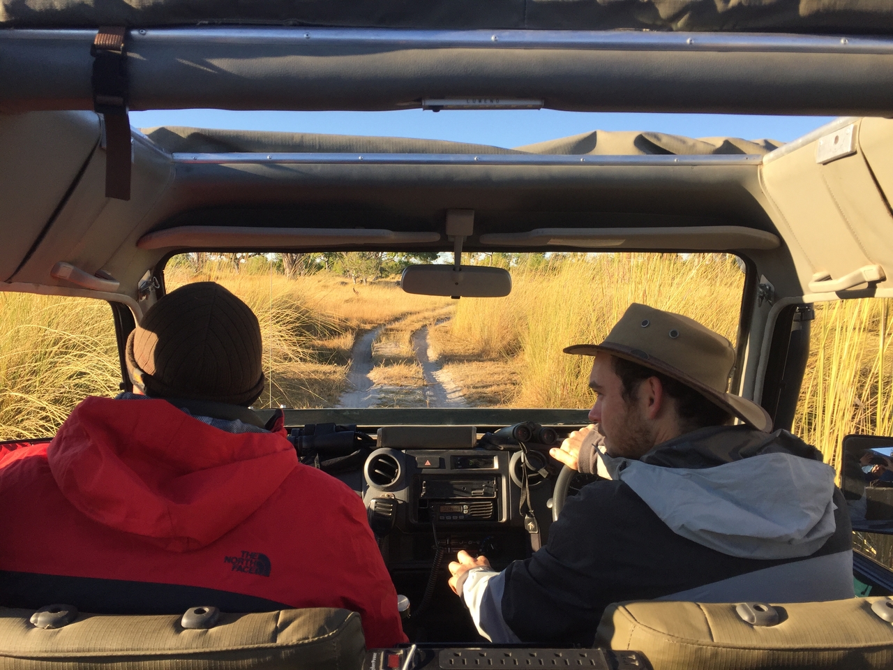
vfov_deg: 48.2
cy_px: 335
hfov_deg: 61.7
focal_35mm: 29
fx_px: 748
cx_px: 446
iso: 32
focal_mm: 4.15
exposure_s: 1/590
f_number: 2.2
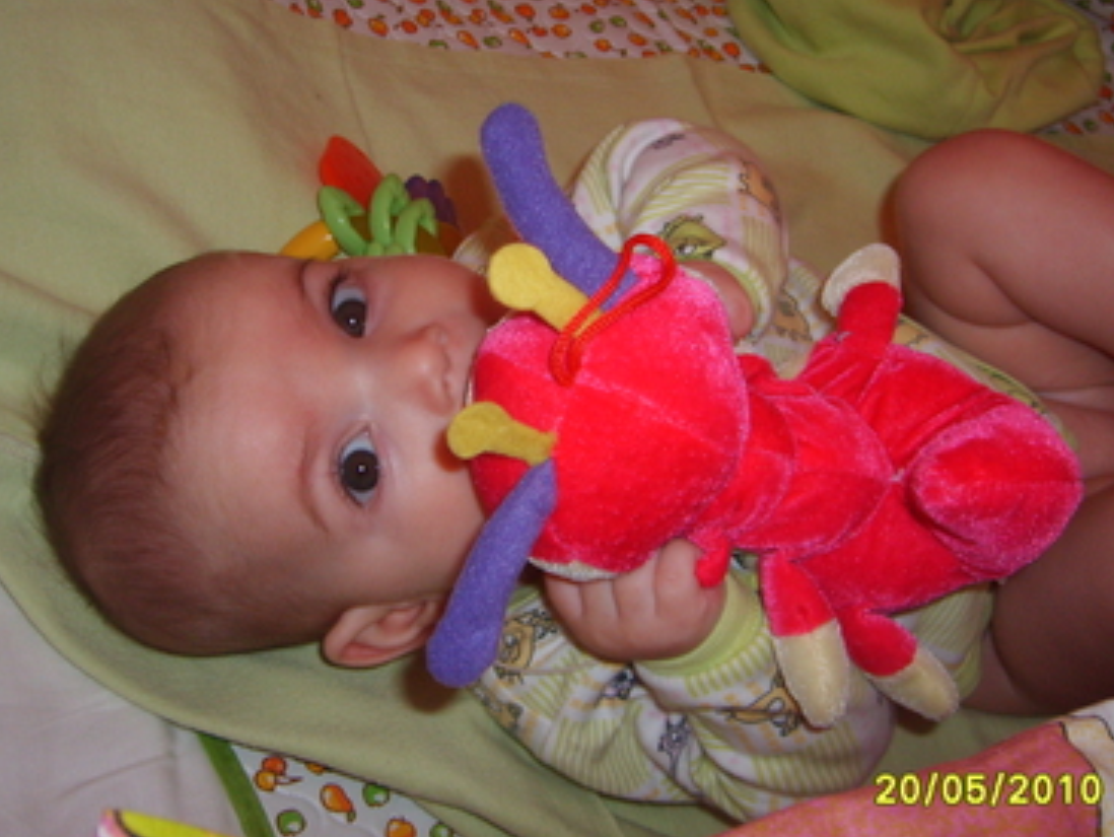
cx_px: 463
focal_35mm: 43
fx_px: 1385
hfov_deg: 43.7
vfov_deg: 33.5
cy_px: 338
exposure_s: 1/45
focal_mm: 5.8
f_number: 2.8
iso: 100
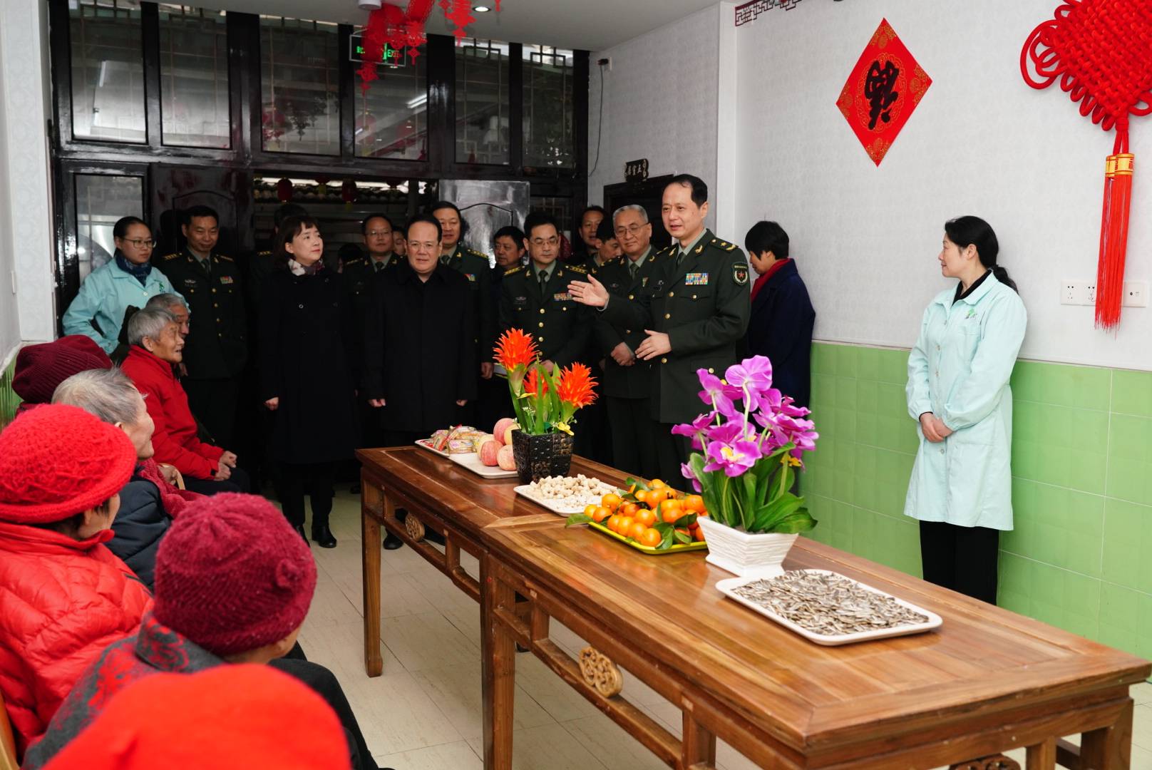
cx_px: 576
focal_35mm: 33
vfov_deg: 40.0
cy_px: 385
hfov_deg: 57.2
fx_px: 1057
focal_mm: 33
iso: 2500
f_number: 5.6
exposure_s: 1/250
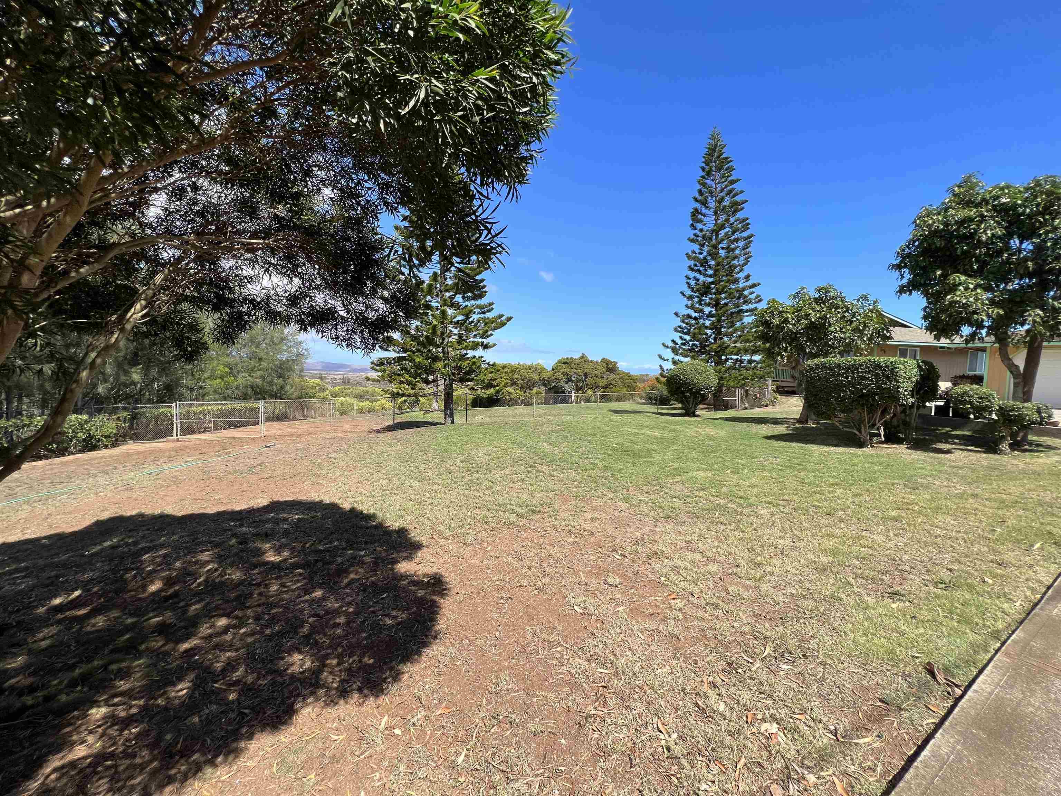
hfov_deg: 106.2
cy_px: 398
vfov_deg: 89.9
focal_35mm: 13
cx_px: 530
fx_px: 398
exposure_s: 1/1309
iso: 32
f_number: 1.8
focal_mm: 1.57
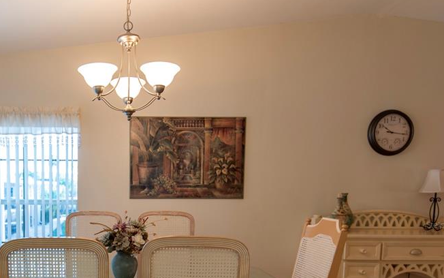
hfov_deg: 57.0
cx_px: 116
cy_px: 225
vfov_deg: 37.9
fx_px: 387
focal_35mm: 32
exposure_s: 1/25
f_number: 2.8
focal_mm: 20
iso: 100
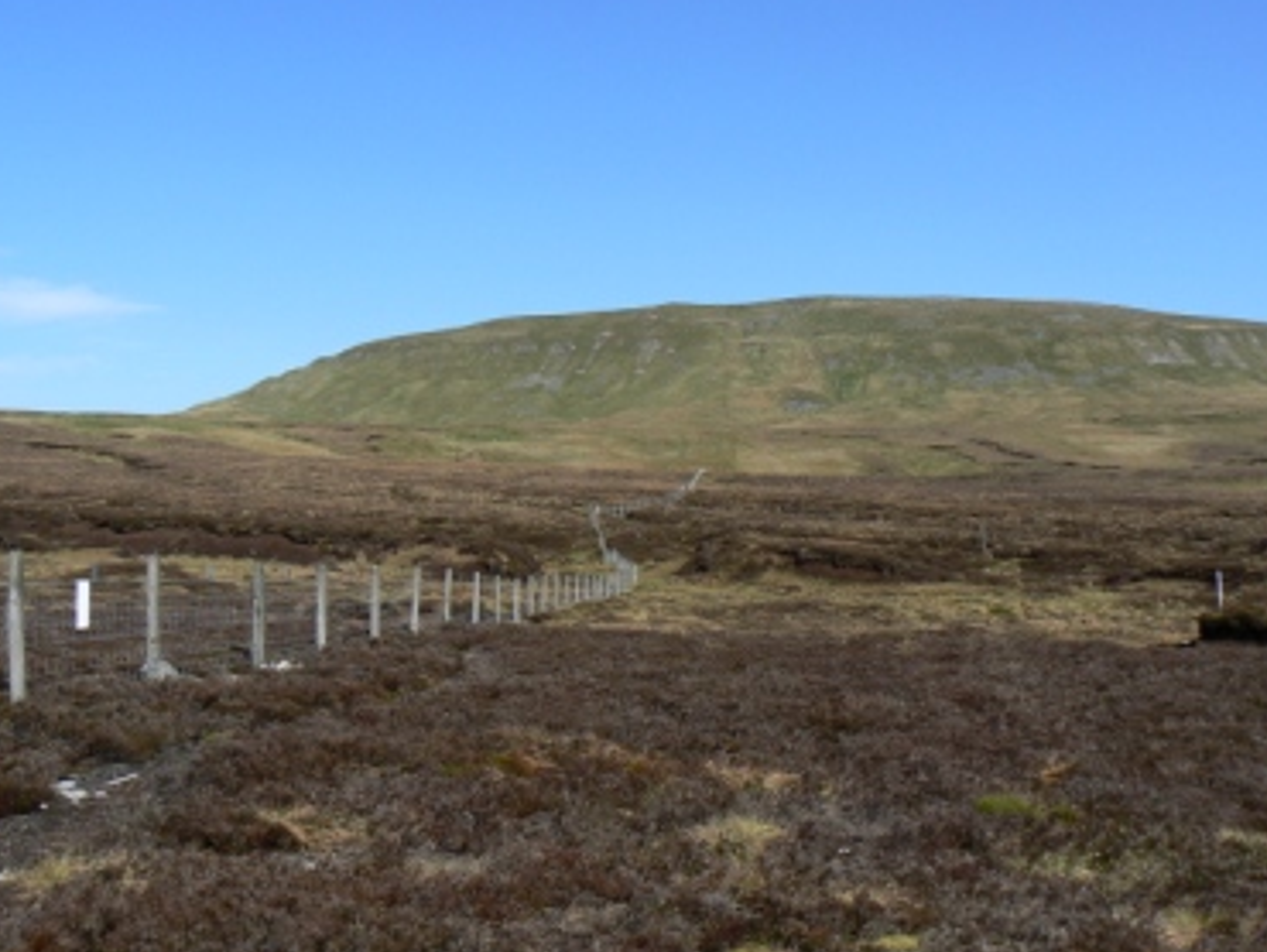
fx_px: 1538
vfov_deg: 34.3
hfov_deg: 44.7
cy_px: 408
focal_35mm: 42
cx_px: 579
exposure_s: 1/500
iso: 80
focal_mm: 6
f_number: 6.3
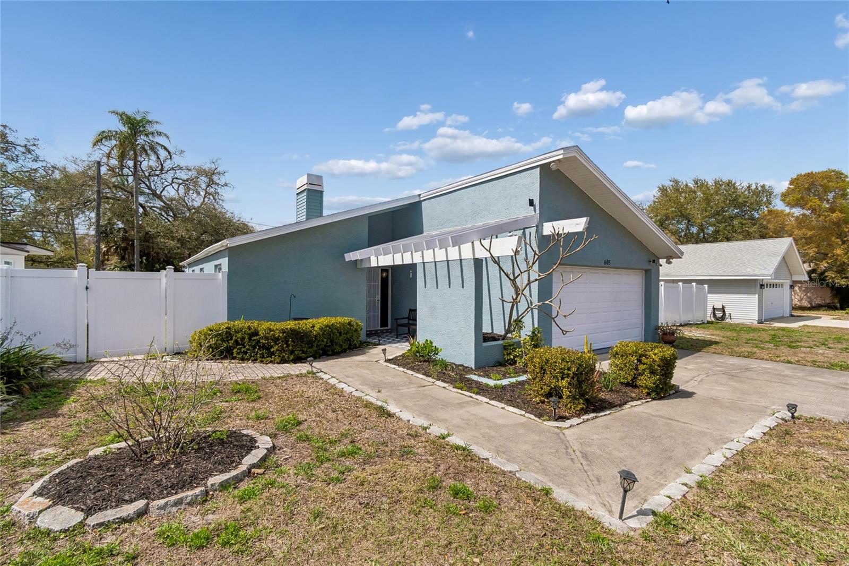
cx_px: 424
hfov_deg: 100.4
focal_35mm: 15
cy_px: 283
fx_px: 354
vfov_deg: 77.3
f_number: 7.1
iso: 100
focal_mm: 10
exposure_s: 1/3200
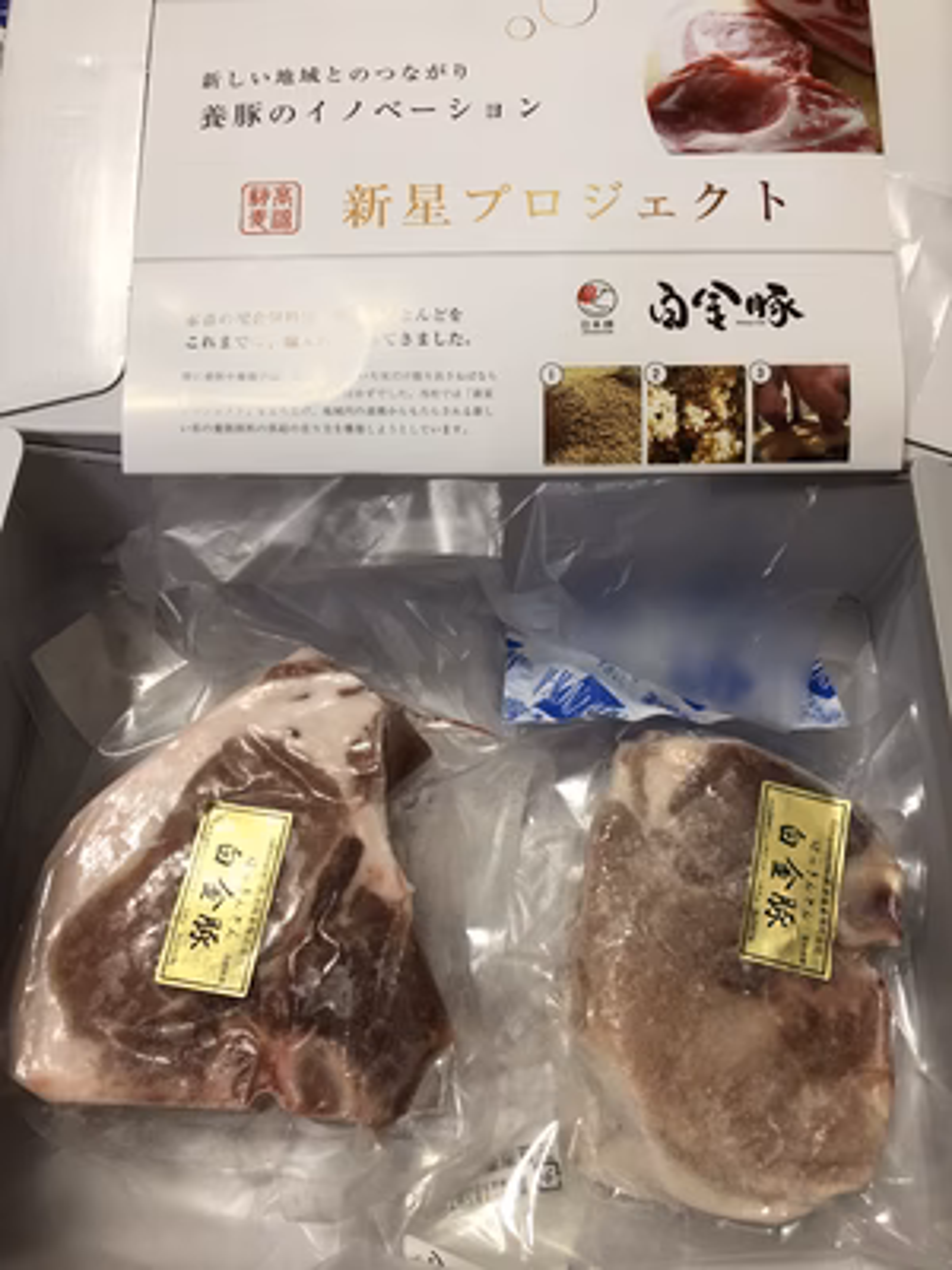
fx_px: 1027
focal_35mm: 28
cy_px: 635
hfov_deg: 49.7
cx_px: 476
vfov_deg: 63.4
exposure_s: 1/17
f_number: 1.8
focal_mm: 3.99
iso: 50
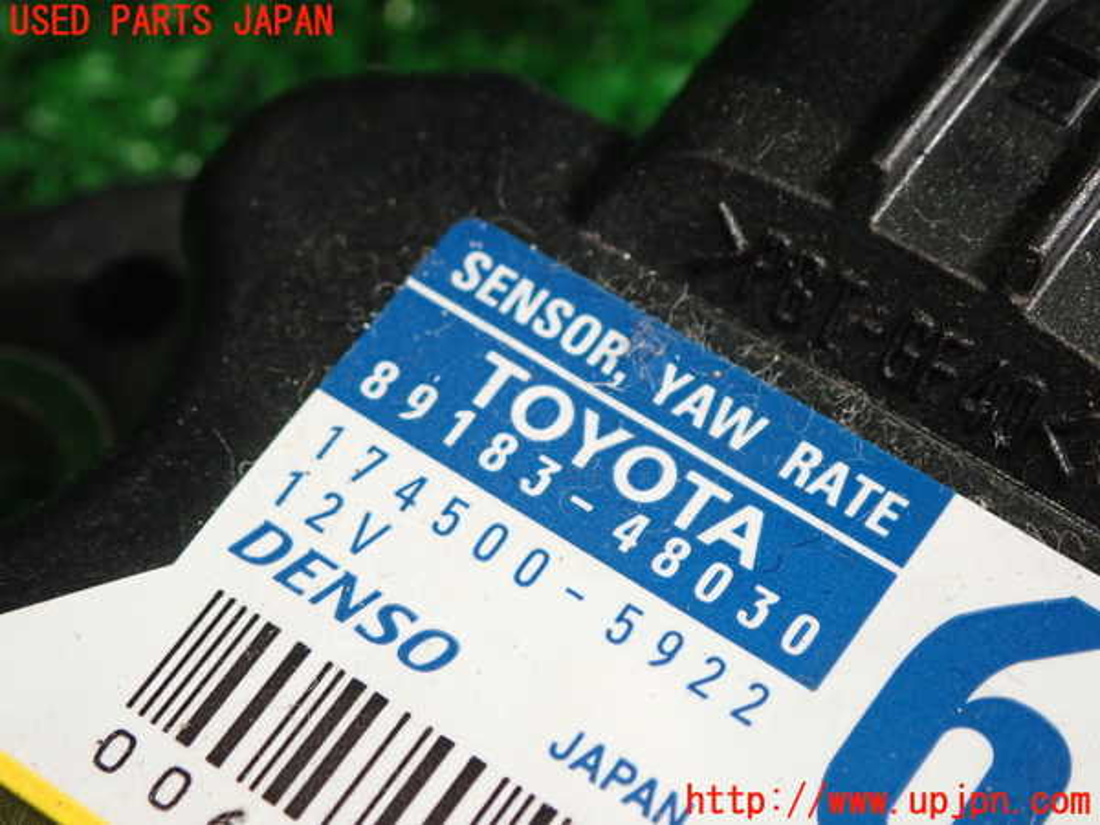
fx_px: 2987
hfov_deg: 20.9
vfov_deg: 15.7
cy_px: 412
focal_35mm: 94
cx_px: 550
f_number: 4.7
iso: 400
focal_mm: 16.79
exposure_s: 1/100
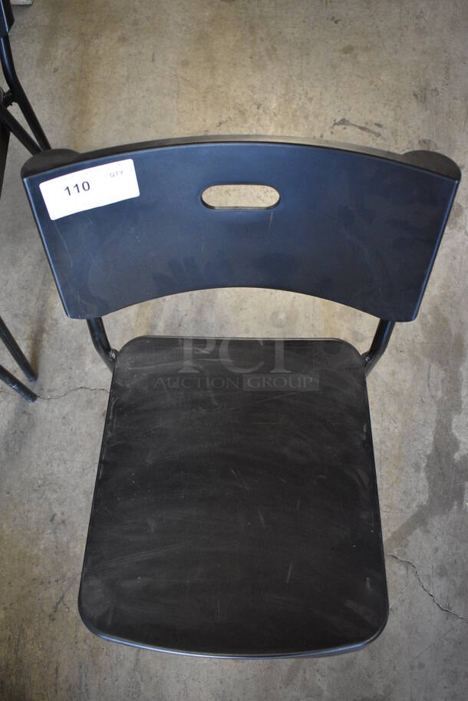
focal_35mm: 33
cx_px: 234
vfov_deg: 57.2
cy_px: 350
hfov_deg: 40.0
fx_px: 642
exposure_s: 1/125
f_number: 3.8
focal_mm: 22
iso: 3200
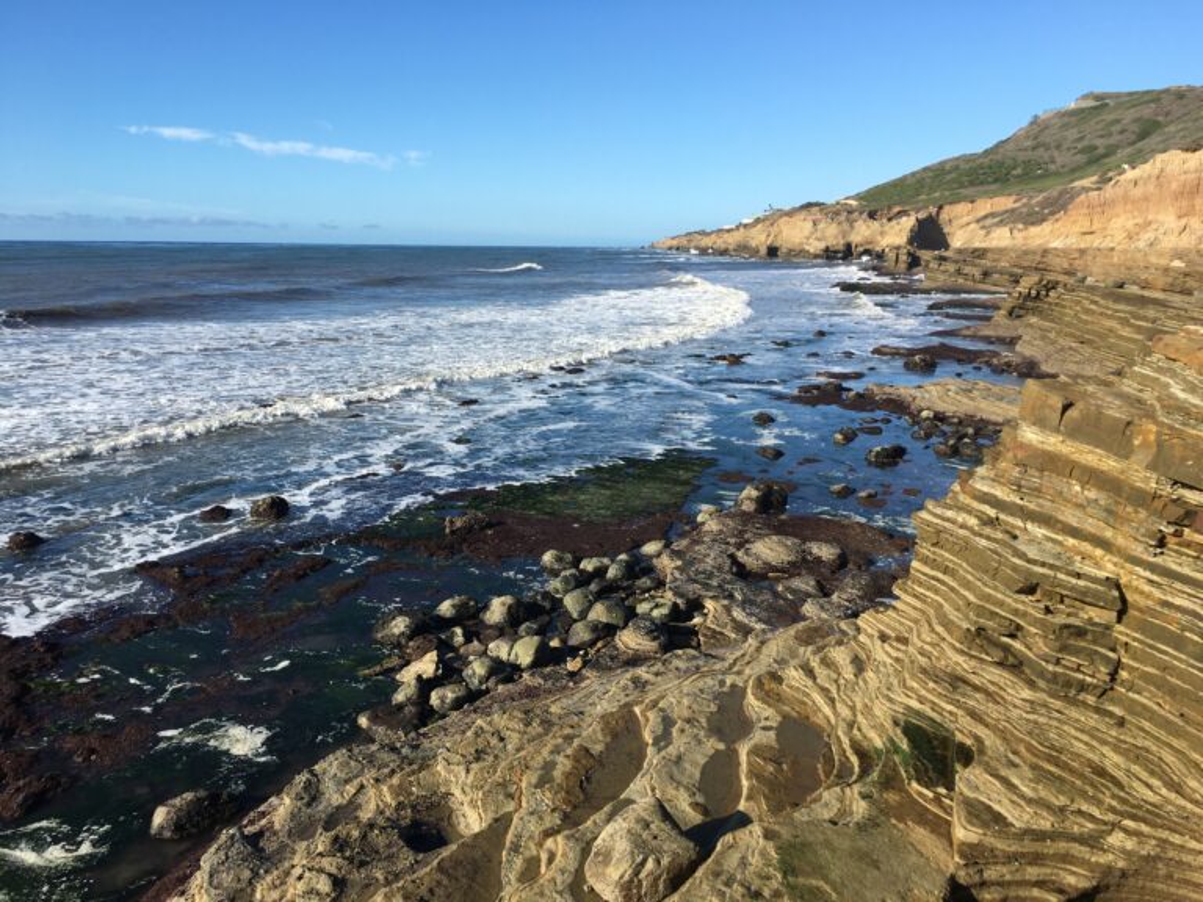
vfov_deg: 48.2
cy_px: 451
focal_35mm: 29
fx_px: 1008
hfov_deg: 61.7
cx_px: 602
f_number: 2.2
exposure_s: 1/1451
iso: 25
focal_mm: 4.15
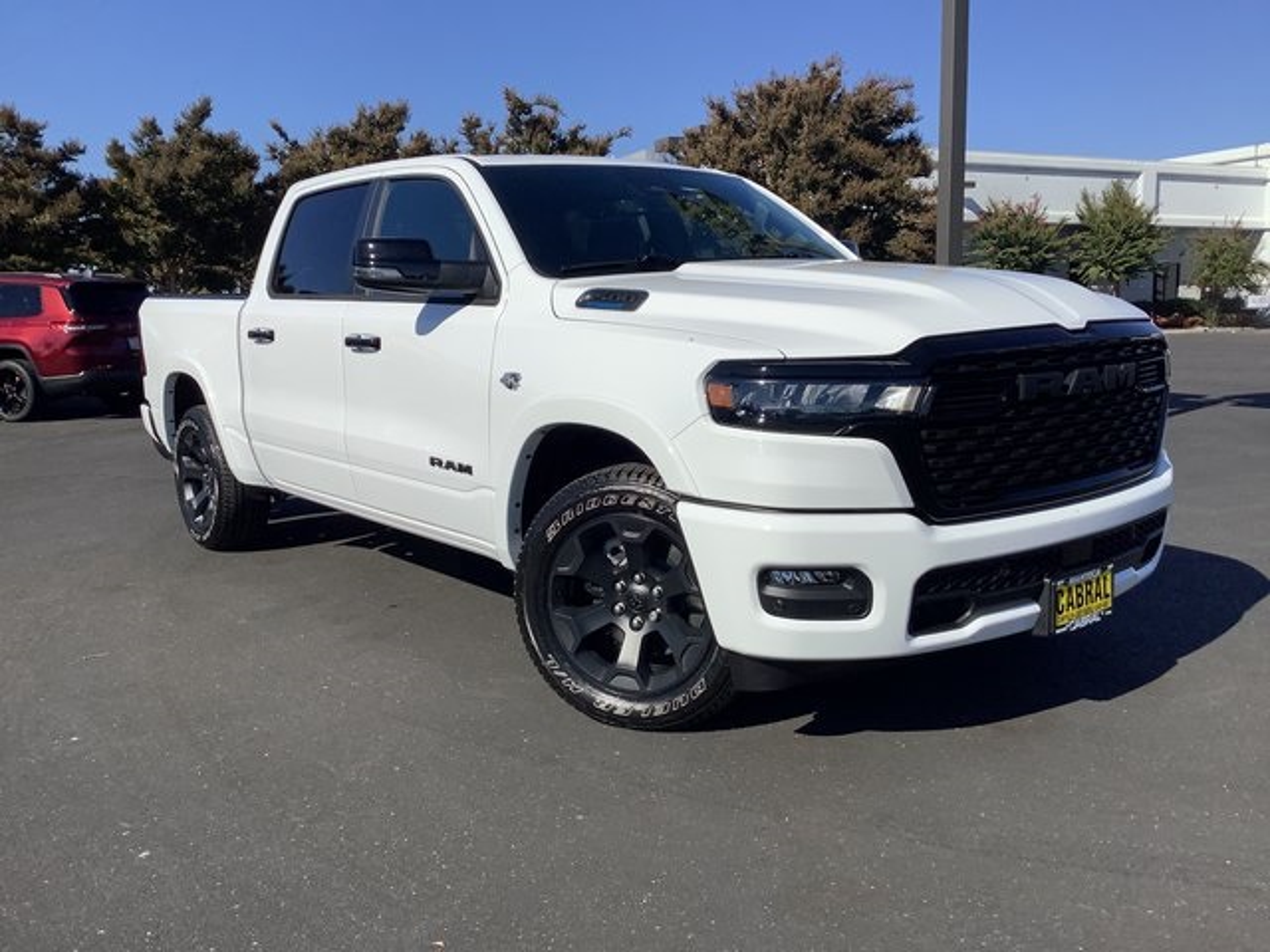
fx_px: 1137
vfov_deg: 45.4
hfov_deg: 58.4
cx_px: 635
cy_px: 476
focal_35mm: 31
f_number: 2.4
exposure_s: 1/2809
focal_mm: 3.3
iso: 25
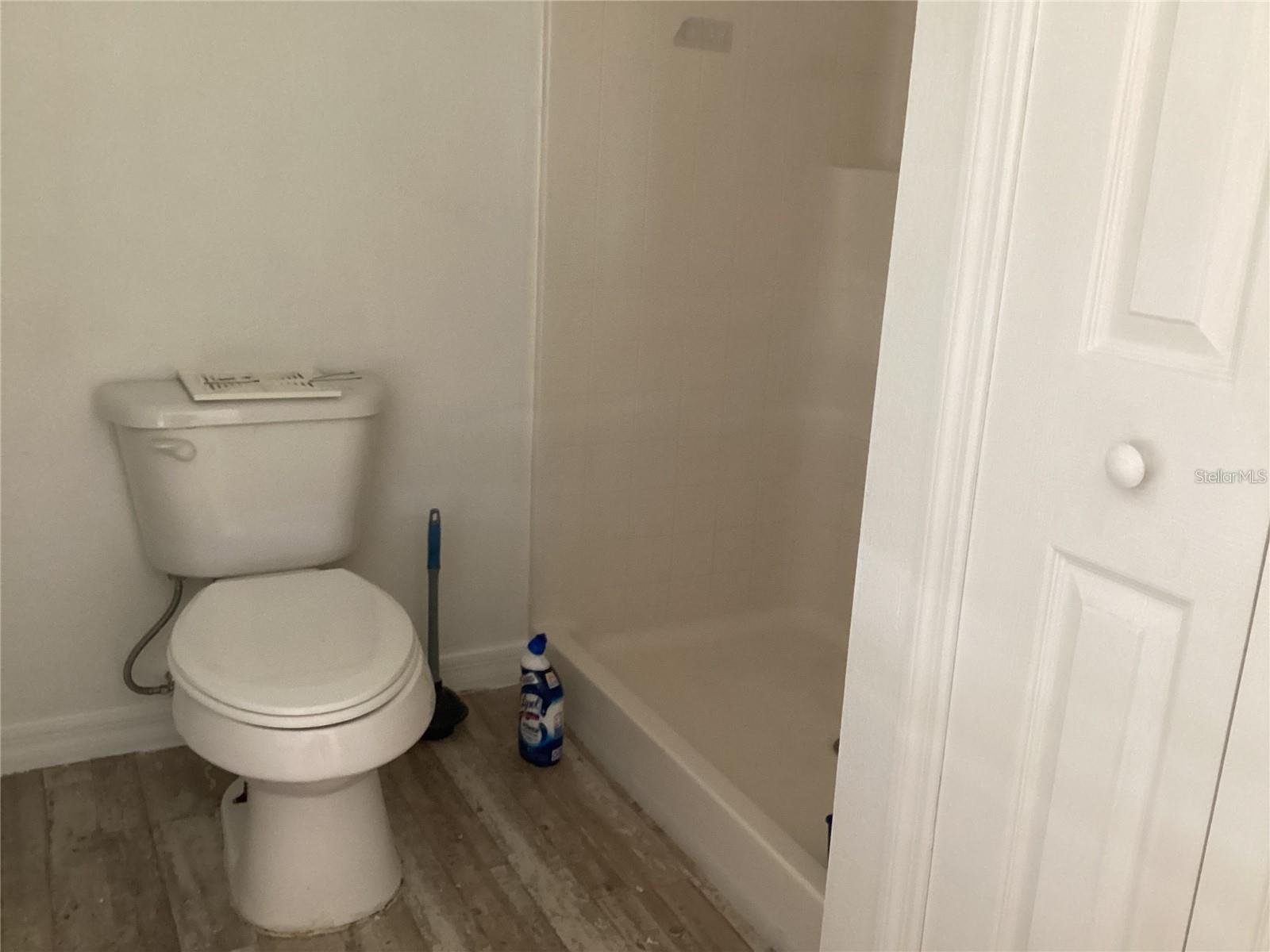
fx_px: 1137
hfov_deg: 58.4
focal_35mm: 31
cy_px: 476
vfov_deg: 45.4
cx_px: 635
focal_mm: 3.3
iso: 320
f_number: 2.4
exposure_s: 1/40
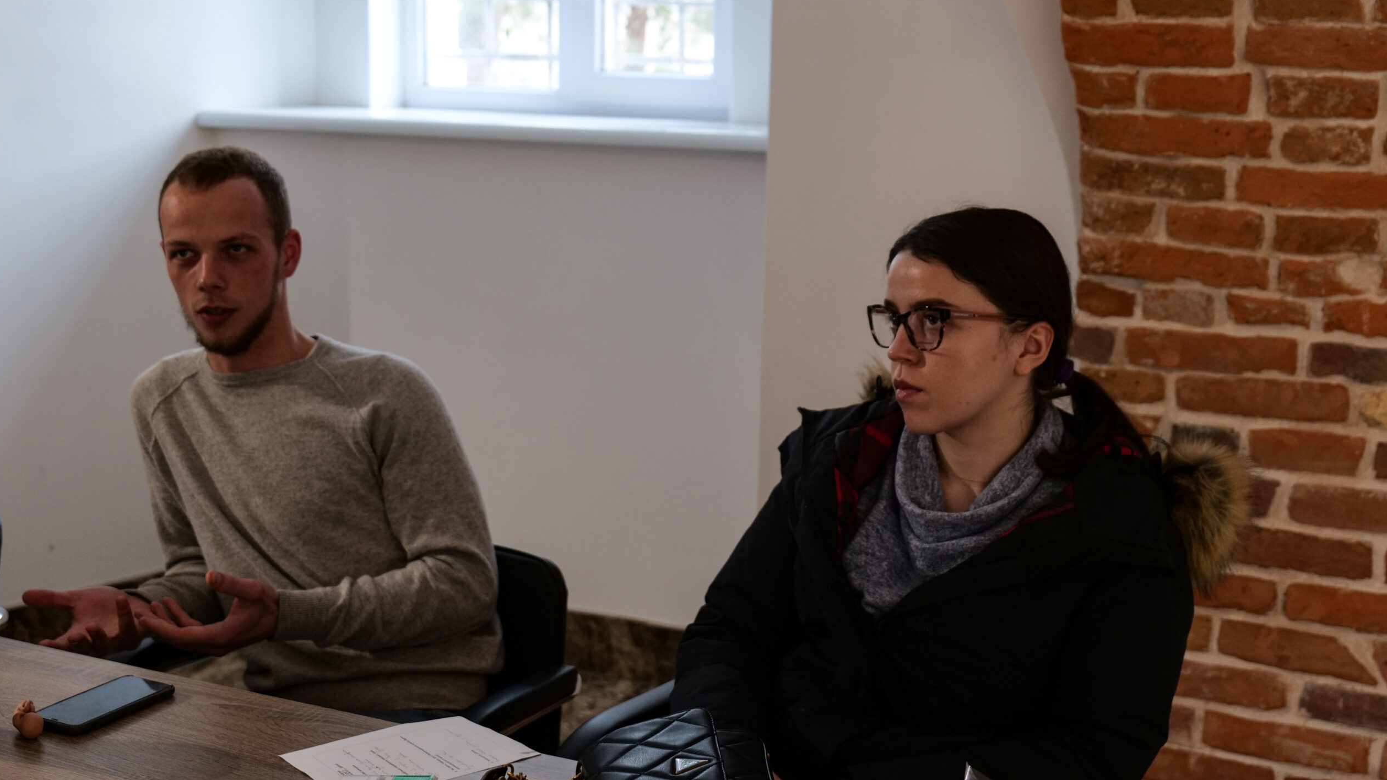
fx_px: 1802
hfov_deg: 42.1
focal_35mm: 49
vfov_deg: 24.4
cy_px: 335
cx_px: 700
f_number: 5
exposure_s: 1/60
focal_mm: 46
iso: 1250
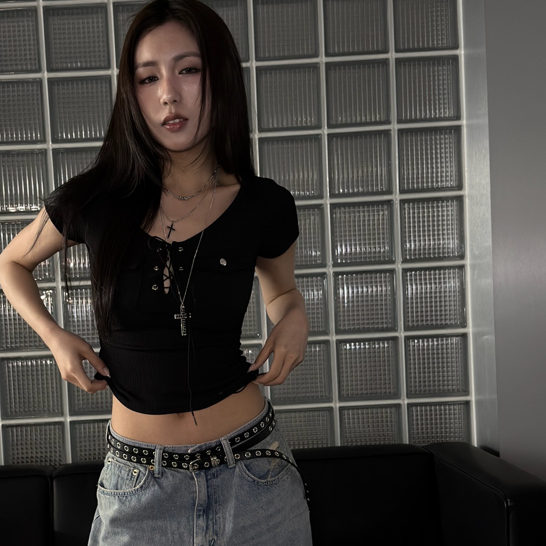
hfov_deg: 30.9
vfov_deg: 30.9
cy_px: 354
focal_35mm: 55
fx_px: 981
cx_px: 189
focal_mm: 6.76
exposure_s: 1/38
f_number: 1.78
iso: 500
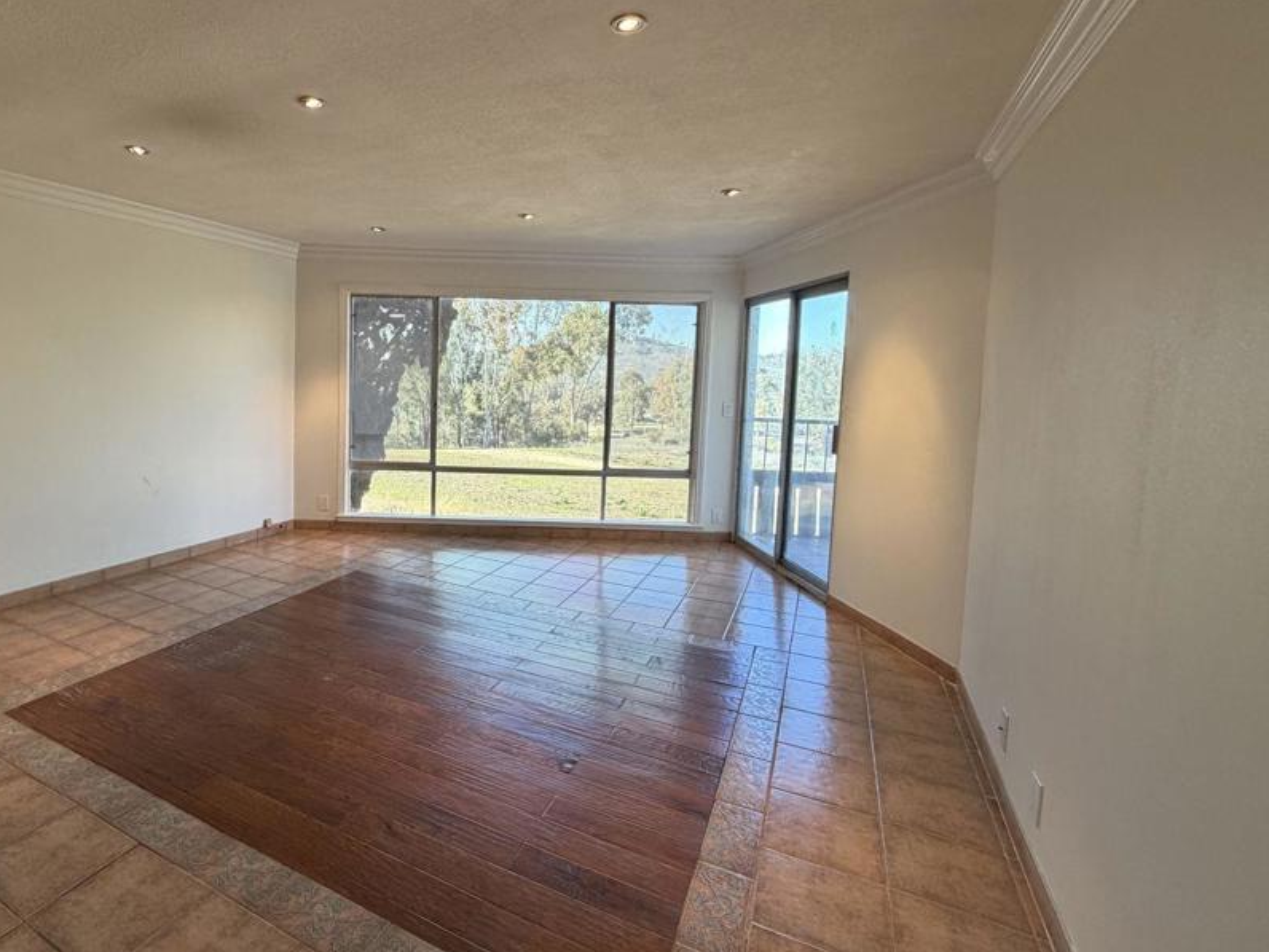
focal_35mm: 18
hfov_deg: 85.8
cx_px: 467
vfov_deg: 71.3
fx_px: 660
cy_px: 416
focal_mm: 2.22
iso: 200
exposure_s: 1/120
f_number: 2.2
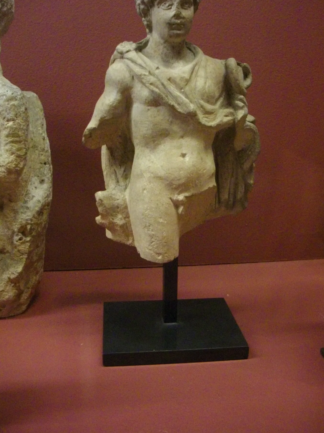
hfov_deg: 34.3
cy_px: 192
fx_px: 524
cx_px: 178
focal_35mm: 42
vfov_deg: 44.7
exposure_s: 1/50
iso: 637
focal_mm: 6.2
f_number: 2.8
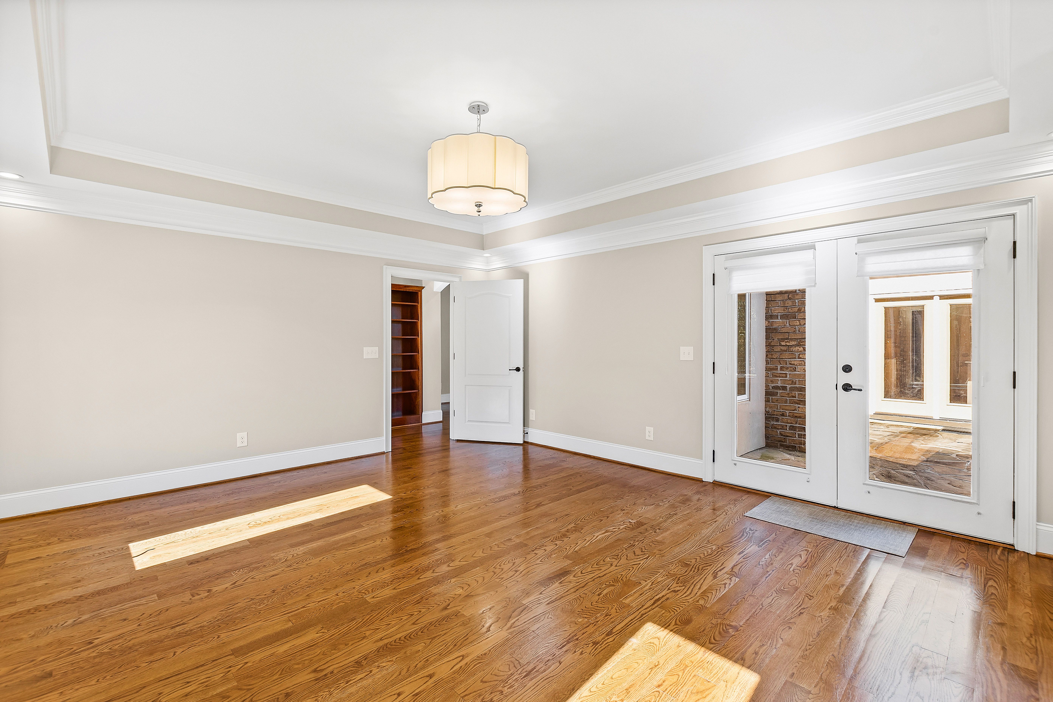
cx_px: 526
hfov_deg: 100.4
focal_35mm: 15
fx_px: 439
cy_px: 351
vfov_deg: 77.3
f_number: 9
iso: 100
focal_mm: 10
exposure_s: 1/4
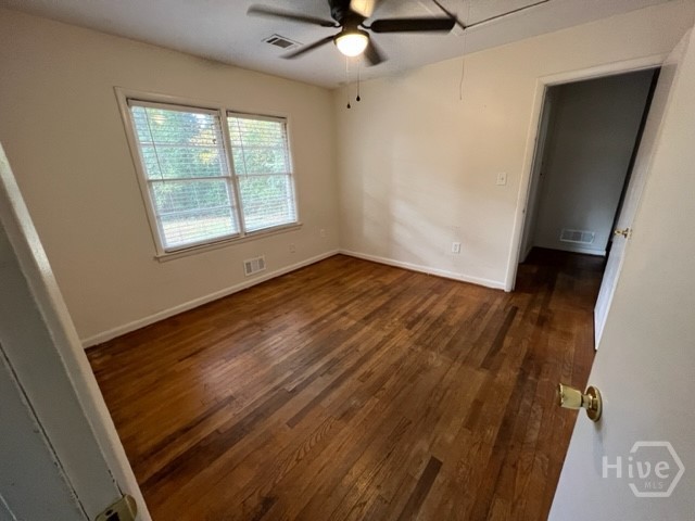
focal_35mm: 13
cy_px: 260
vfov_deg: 89.9
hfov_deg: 106.2
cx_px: 348
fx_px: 261
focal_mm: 1.57
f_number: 1.8
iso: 320
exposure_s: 1/60
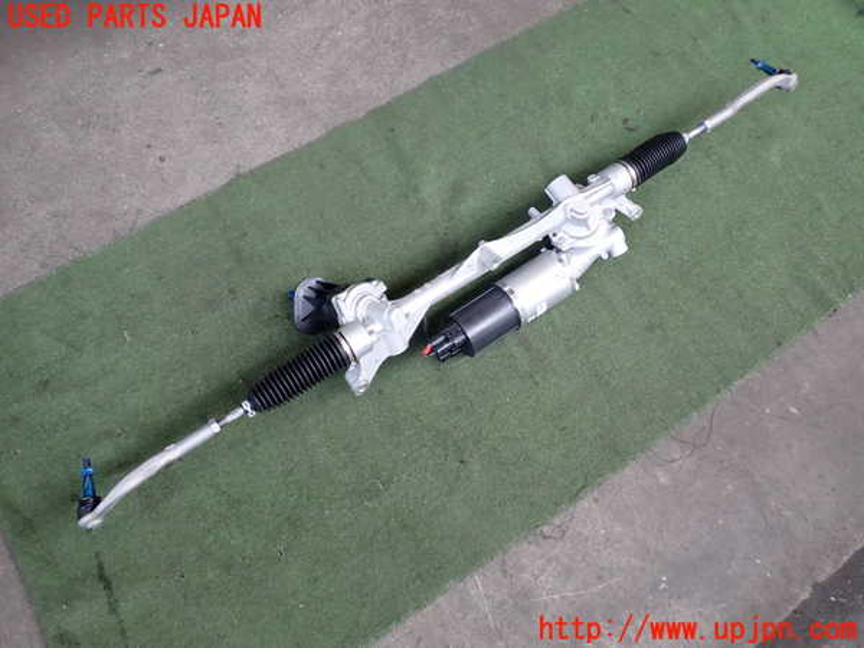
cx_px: 432
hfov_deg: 60.0
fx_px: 749
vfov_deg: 46.8
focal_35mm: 30
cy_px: 324
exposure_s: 1/125
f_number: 2.3
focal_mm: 5.4
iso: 125
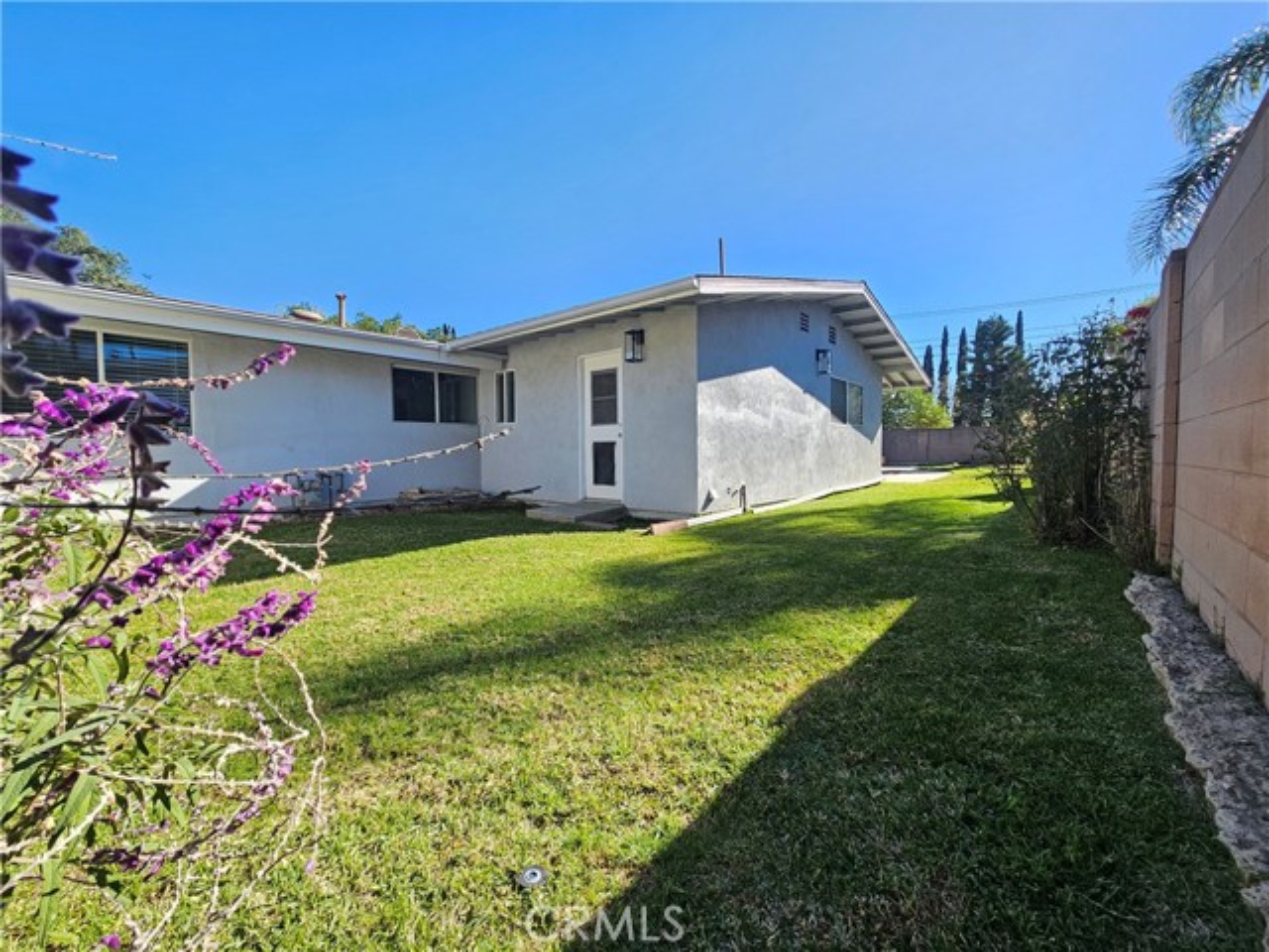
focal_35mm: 13
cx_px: 634
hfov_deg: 106.2
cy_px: 476
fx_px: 477
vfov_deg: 89.9
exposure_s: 1/814
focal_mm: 2.2
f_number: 2.2
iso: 50
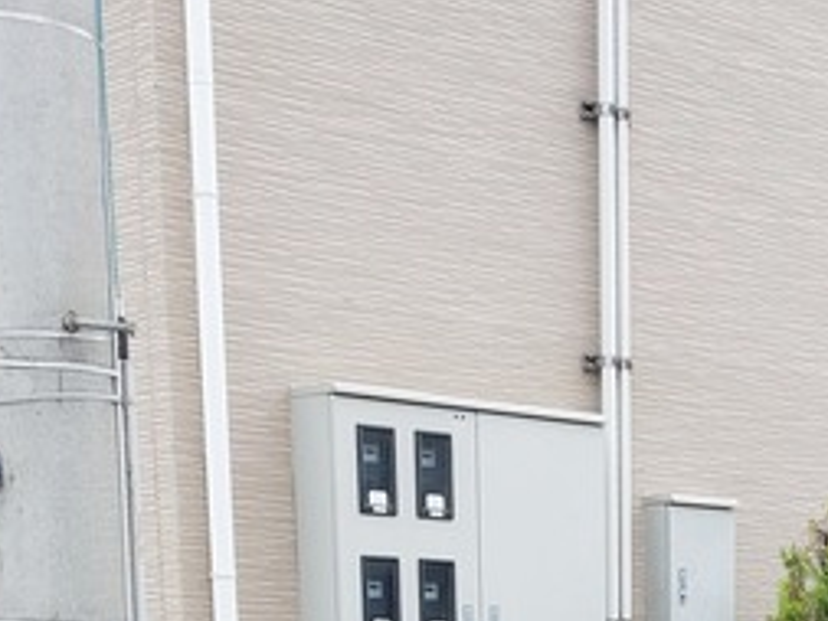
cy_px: 1147
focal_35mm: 91
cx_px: 684
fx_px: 2178
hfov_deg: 21.2
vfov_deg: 14.2
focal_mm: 5.23
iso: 25
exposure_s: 1/152
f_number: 1.8
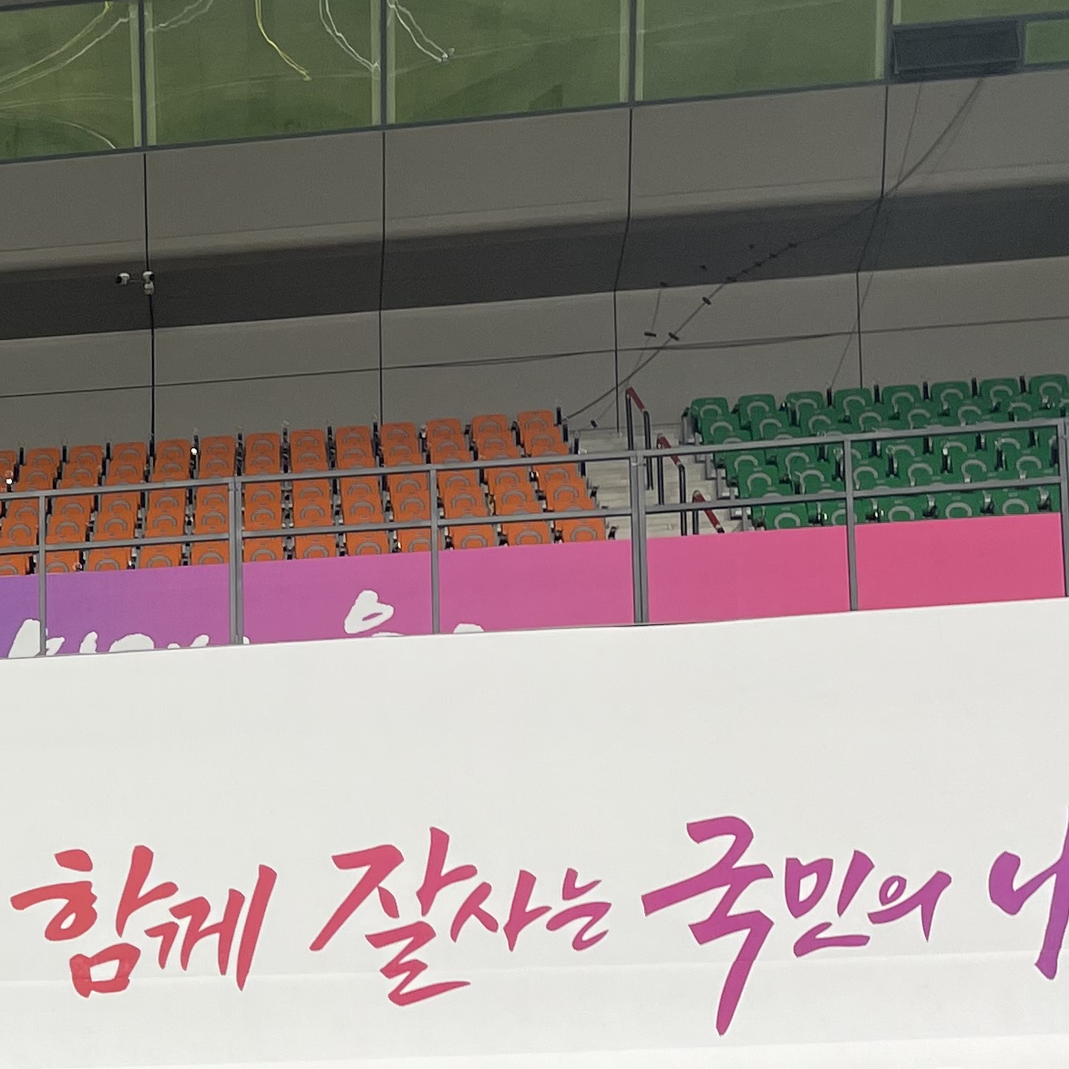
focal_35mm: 79
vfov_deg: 20.8
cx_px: -250
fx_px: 2760
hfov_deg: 20.4
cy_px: 1208
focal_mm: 4.2
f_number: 1.6
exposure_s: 1/124
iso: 32
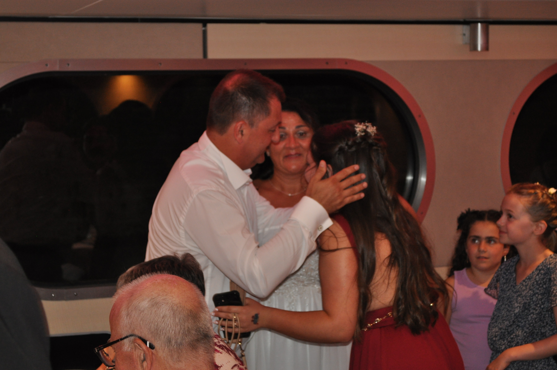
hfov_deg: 24.6
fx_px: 1275
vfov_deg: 16.5
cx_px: 278
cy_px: 185
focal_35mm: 82
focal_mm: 55
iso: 800
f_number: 5.6
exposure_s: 1/60
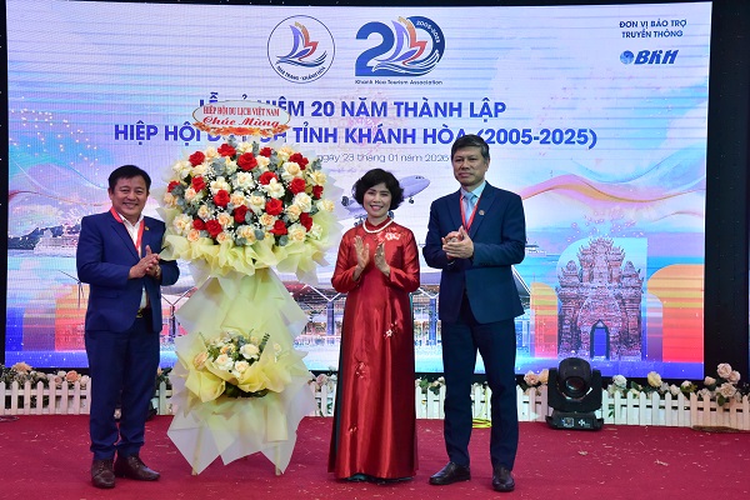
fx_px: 1042
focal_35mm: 50
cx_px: 375
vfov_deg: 27.0
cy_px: 250
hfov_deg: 39.6
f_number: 10
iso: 3200
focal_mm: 50
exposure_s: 1/200
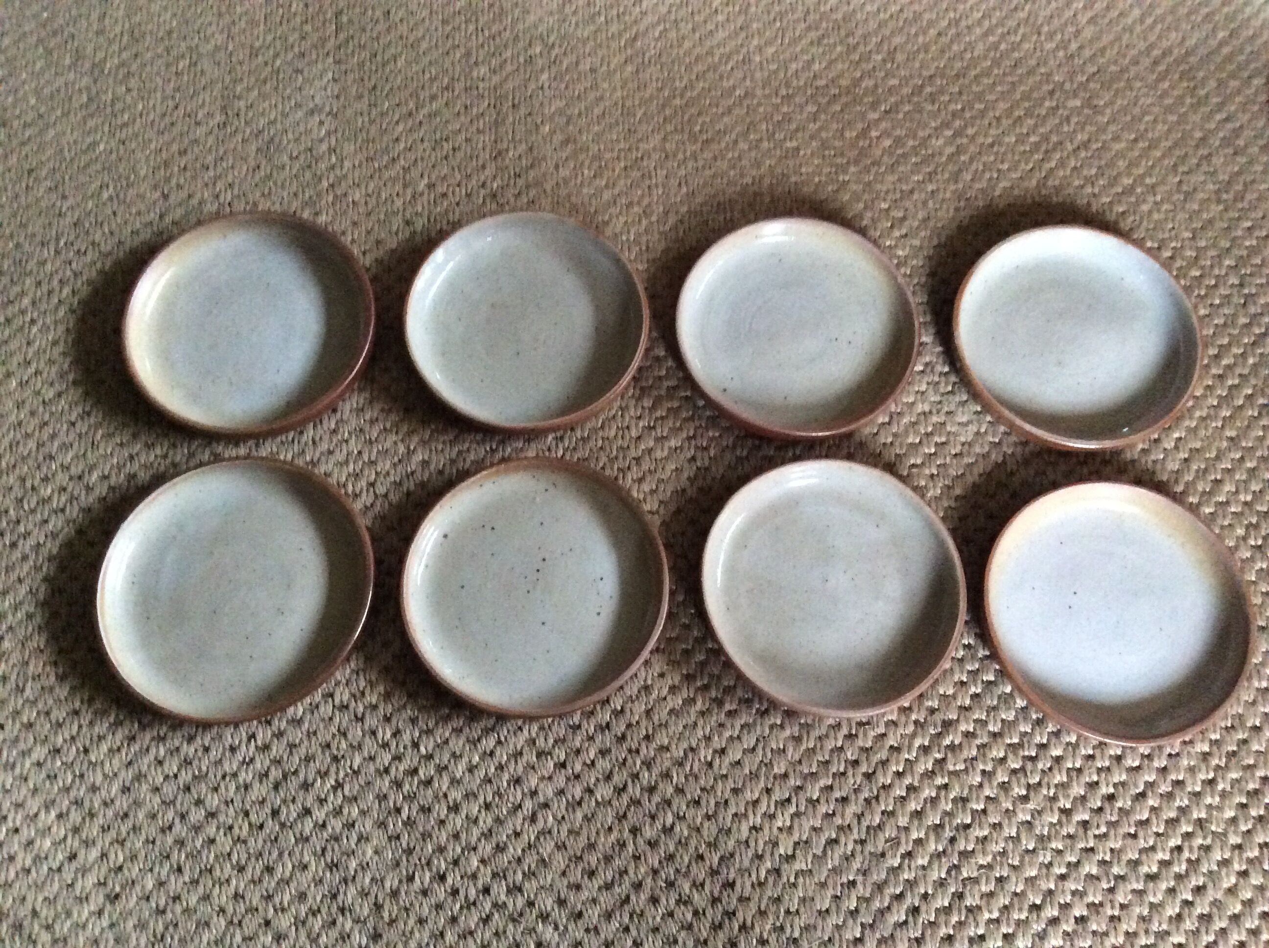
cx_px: 634
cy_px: 474
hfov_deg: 56.9
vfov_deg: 44.1
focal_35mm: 32
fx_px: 1171
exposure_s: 1/17
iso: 500
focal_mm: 3.3
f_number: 2.4
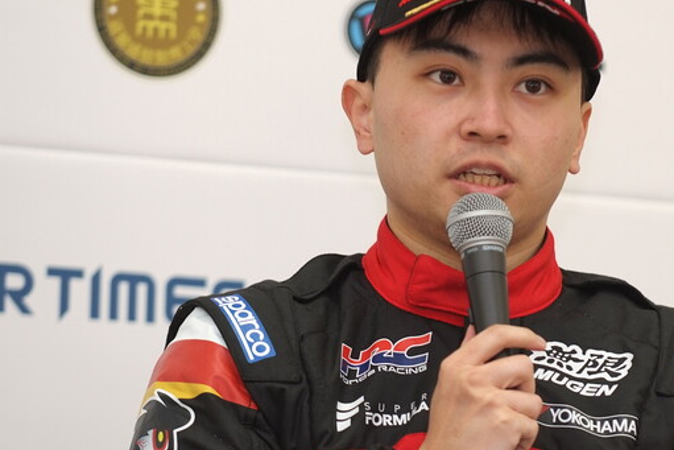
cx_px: 446
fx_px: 5936
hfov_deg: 6.5
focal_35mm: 317
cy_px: 220
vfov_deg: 4.3
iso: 400
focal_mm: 150
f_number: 2.8
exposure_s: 1/125
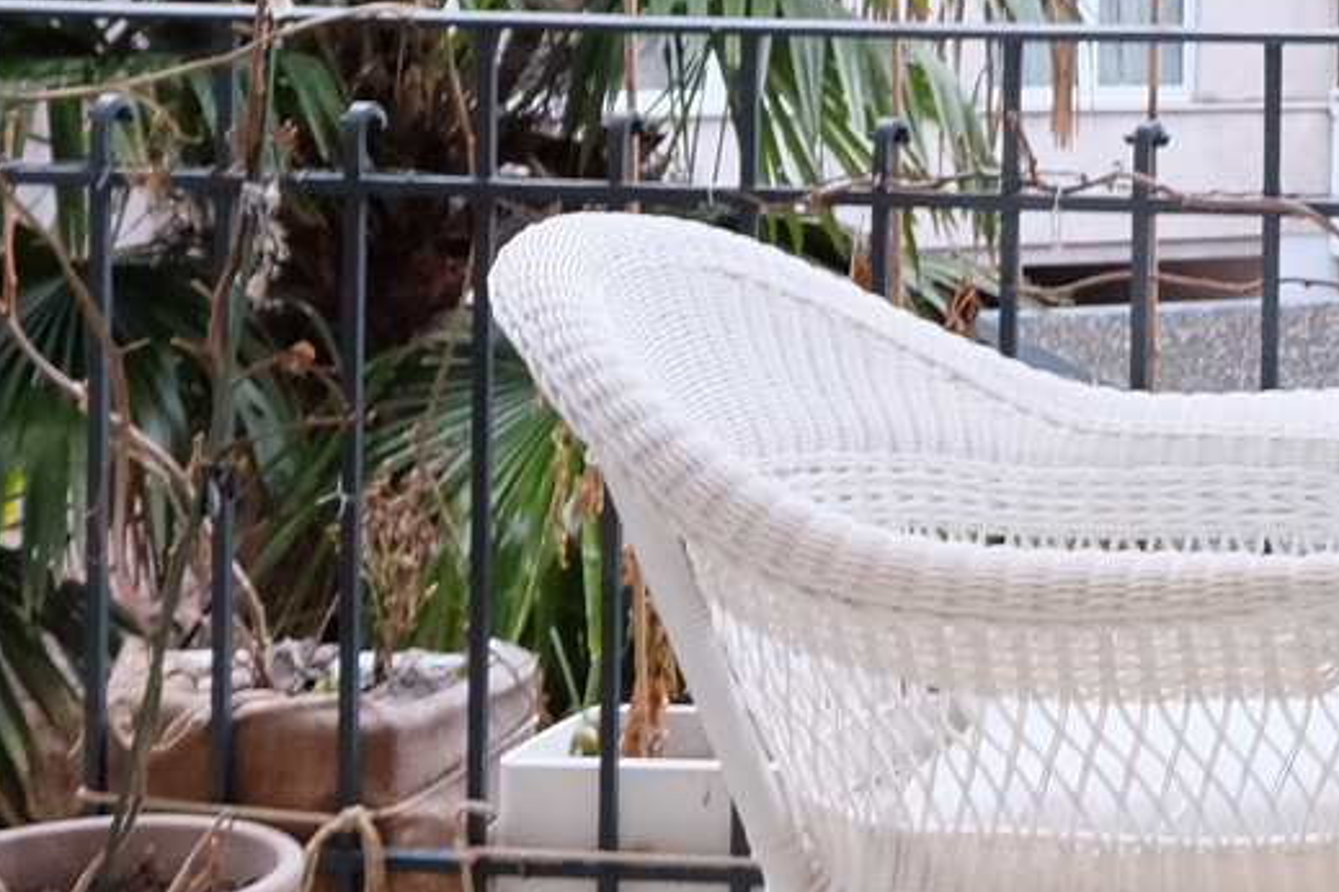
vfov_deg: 18.0
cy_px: 22
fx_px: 2752
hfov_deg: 24.6
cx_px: 1636
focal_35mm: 74
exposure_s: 1/30
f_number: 4
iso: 1600
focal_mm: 10
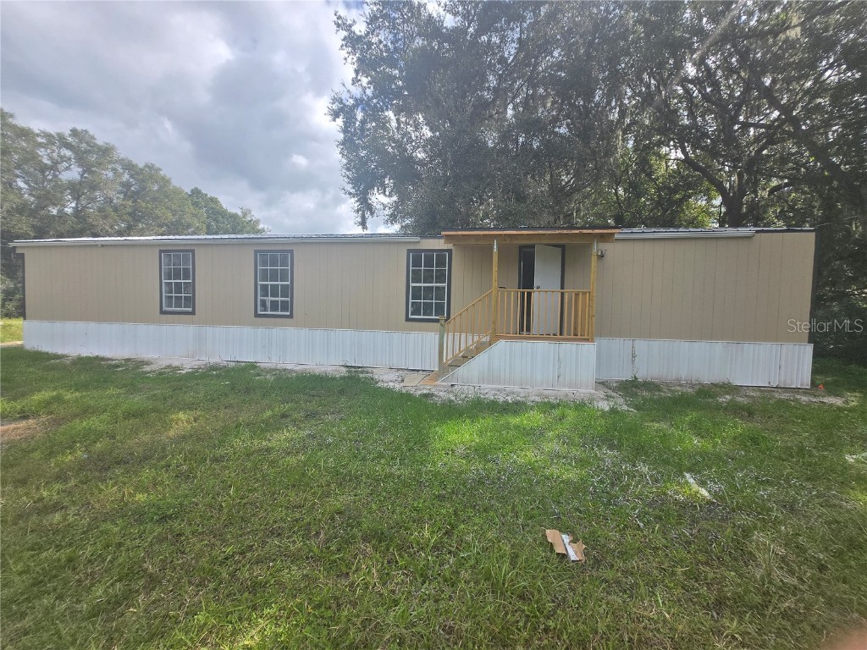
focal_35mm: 13
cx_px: 434
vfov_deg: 89.9
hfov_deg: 106.2
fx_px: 326
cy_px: 325
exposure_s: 1/792
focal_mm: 1.7
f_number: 2.2
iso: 25
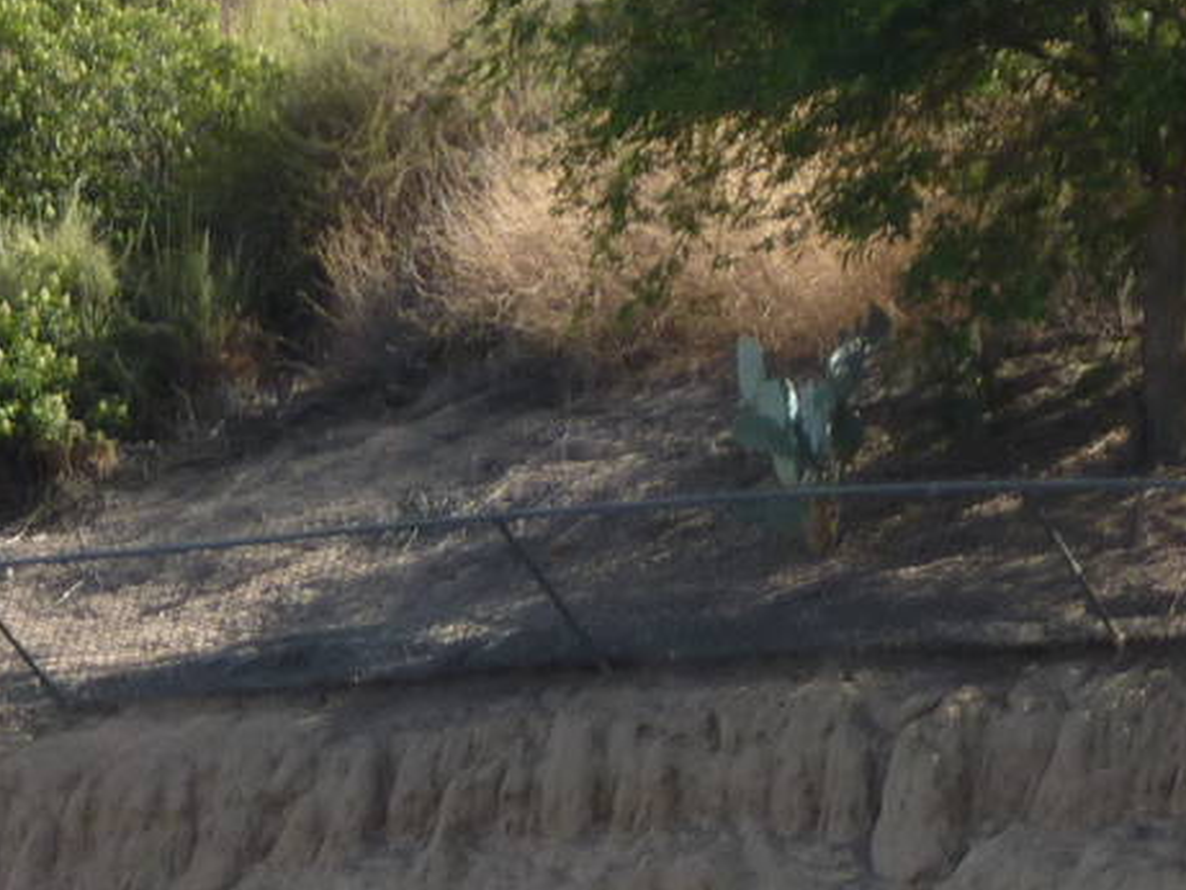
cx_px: 1003
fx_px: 20083
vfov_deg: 2.5
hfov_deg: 3.4
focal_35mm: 586
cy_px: 1428
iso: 80
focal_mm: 27.8
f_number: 4.5
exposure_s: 1/200
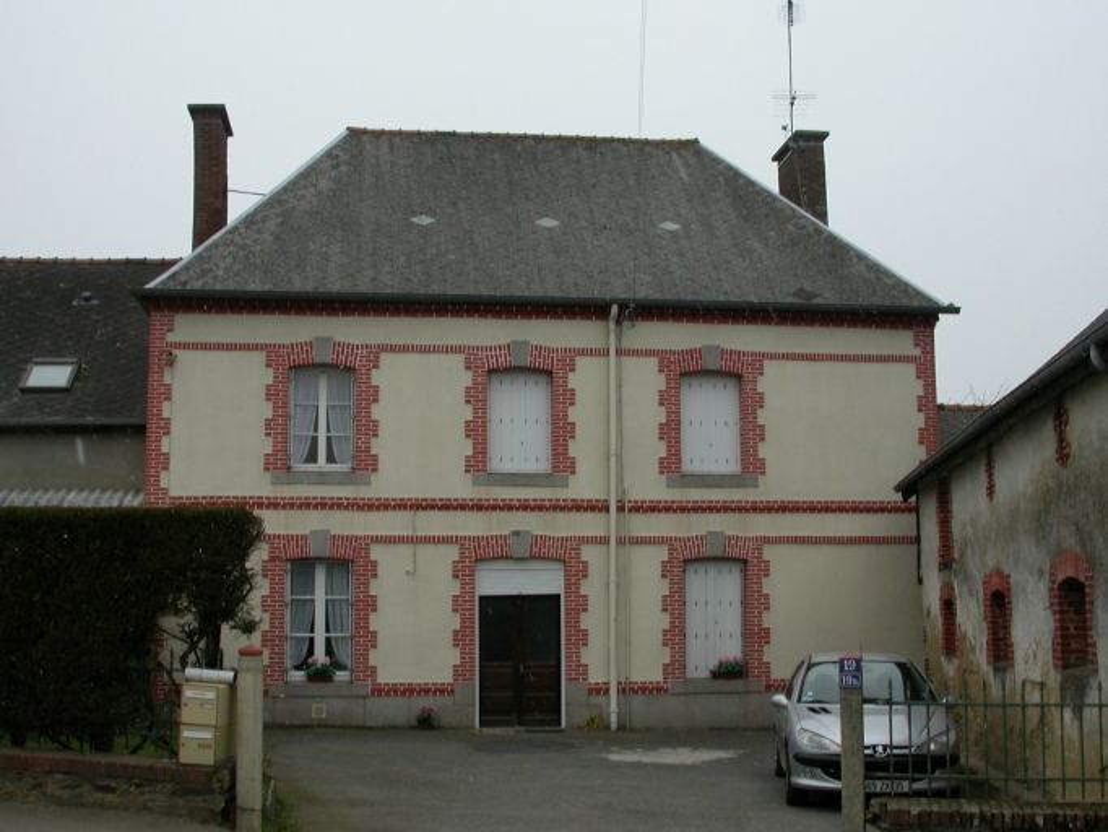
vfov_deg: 32.9
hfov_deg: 42.9
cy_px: 416
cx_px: 554
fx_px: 1409
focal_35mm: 44
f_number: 4.9
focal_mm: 9.1
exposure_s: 1/134
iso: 100
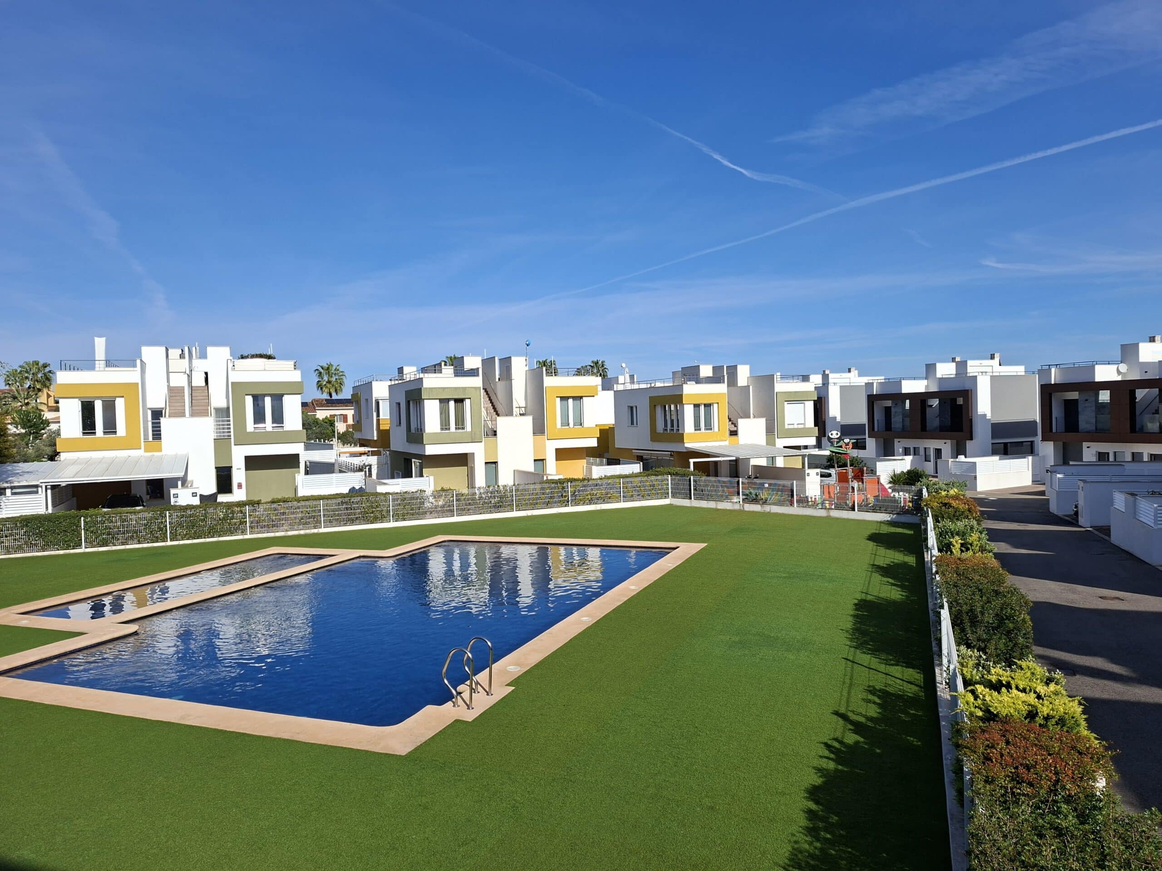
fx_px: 772
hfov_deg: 73.9
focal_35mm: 23
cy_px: 436
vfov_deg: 58.9
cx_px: 581
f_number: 1.8
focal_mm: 5.54
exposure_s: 1/2967
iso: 50
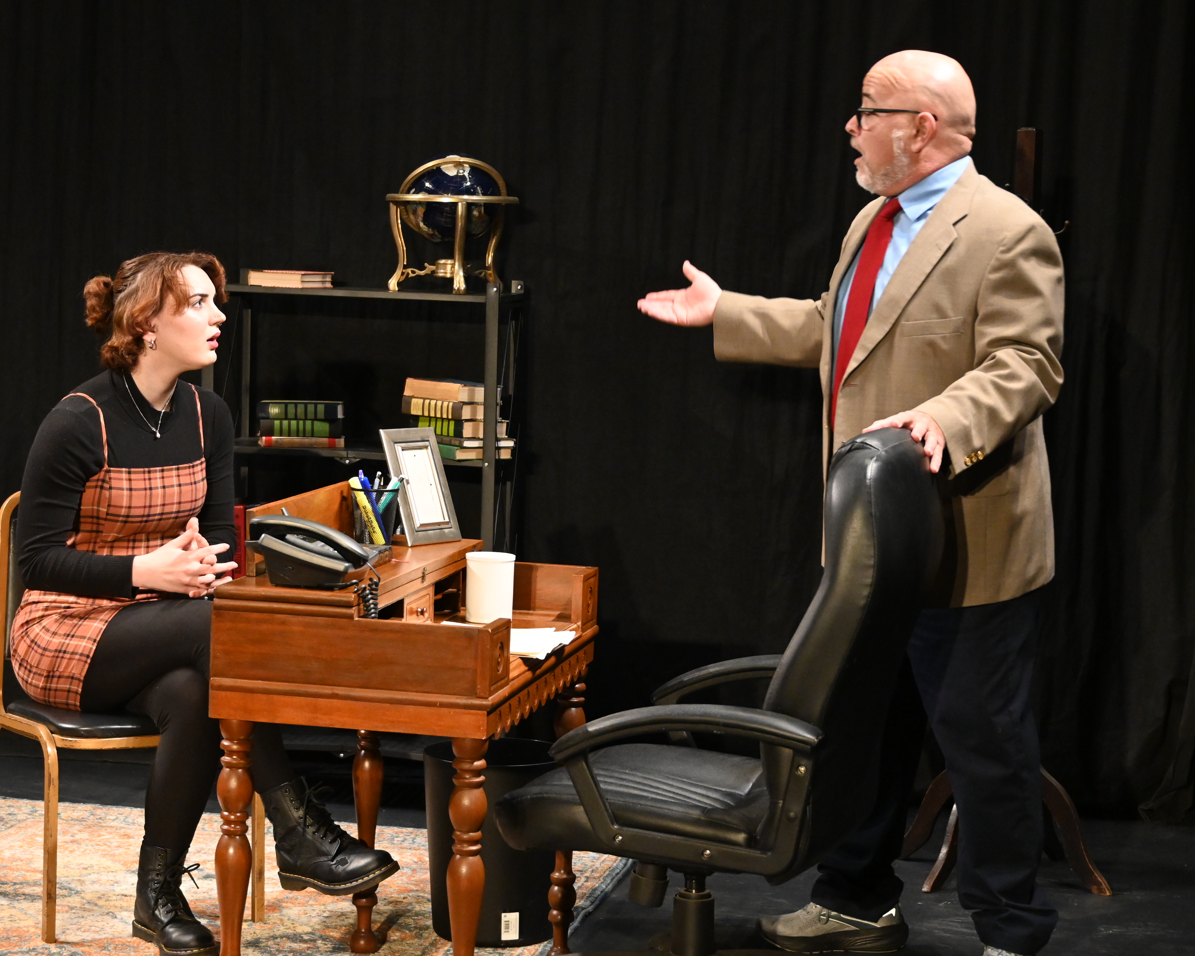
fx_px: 2851
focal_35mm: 81
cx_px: 482
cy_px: 518
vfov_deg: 19.0
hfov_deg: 23.6
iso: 2800
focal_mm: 43
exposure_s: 1/125
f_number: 4
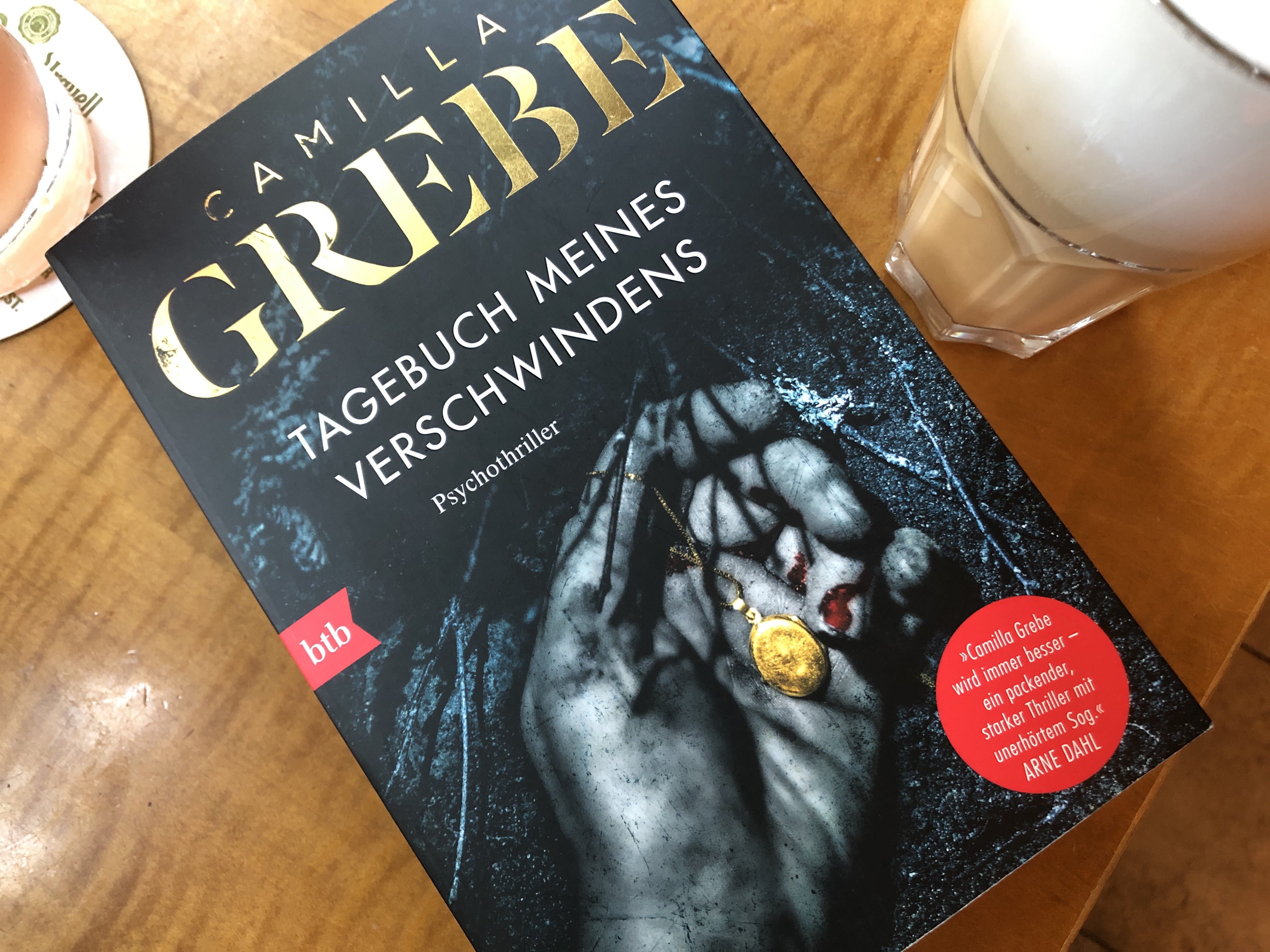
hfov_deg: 63.4
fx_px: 1027
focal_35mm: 28
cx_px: 635
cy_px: 476
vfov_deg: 49.7
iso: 100
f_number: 1.8
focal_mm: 3.99
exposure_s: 1/11
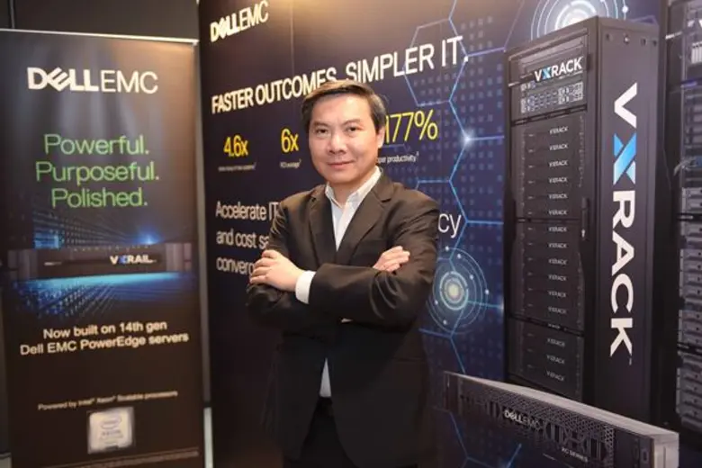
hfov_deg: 54.4
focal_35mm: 35
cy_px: 234
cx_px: 351
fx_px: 682
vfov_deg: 37.9
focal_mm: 35
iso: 800
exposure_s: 1/125
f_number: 2.8
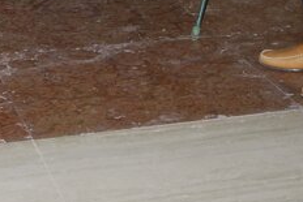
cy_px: -229
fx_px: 1082
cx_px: 255
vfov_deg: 9.8
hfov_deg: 15.8
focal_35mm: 129
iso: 100
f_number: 5
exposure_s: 1/250
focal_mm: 17
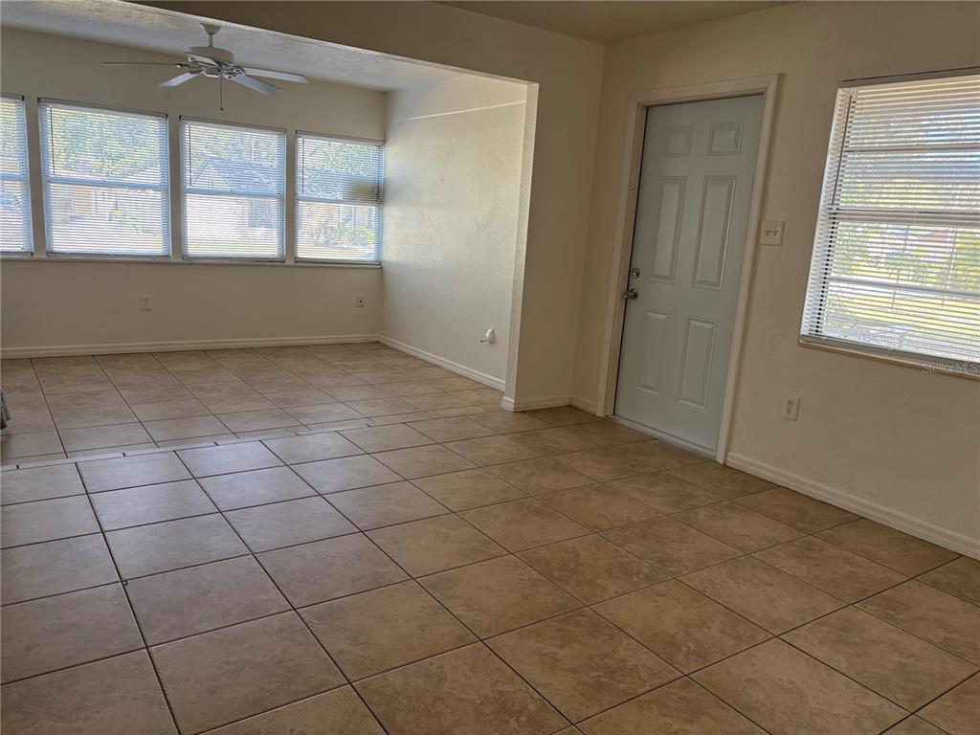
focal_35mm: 26
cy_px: 368
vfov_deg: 53.1
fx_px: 736
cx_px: 490
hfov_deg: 67.3
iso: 125
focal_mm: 5.96
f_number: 1.6
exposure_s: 1/144
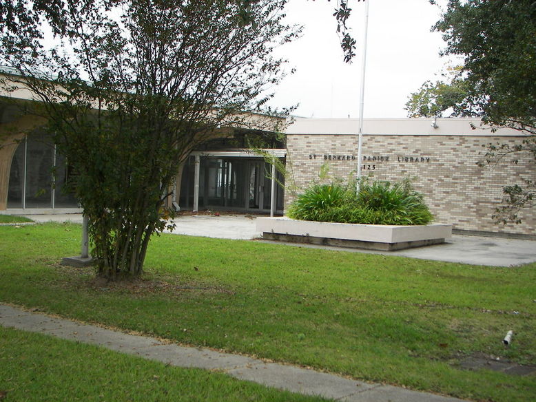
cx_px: 268
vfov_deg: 27.0
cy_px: 201
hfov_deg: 35.5
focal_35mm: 54
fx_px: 836
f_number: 2.8
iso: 50
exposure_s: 1/200
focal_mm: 8.9
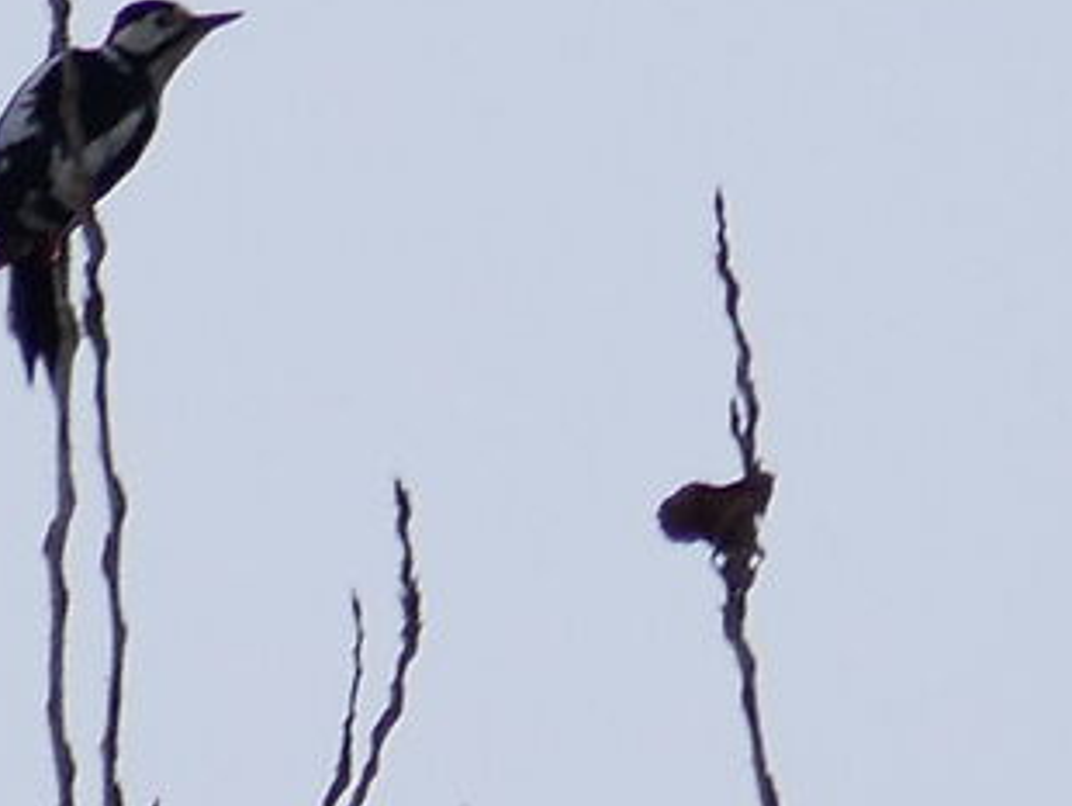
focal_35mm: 3098
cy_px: 80
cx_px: 394
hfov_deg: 0.6
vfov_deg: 0.5
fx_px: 96014
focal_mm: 200
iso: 400
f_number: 5.6
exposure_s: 1/200
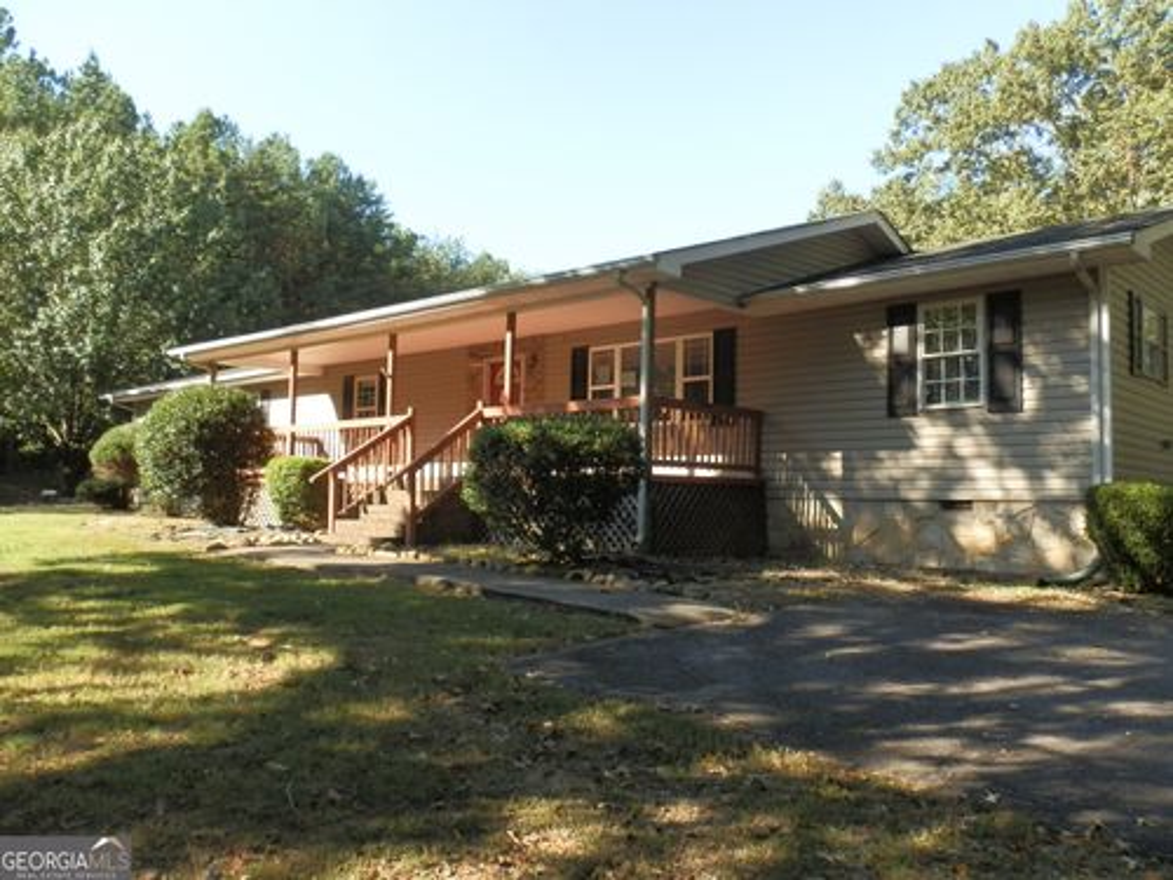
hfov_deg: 63.4
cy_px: 440
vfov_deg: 49.7
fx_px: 949
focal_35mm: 28
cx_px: 586
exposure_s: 1/160
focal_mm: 5
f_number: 3.1
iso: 64
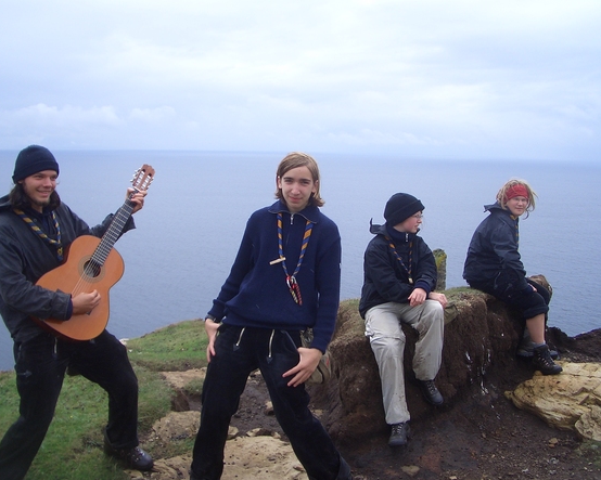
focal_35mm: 37
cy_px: 237
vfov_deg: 40.1
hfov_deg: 49.1
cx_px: 296
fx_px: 658
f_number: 4.3
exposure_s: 1/320
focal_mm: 5.8
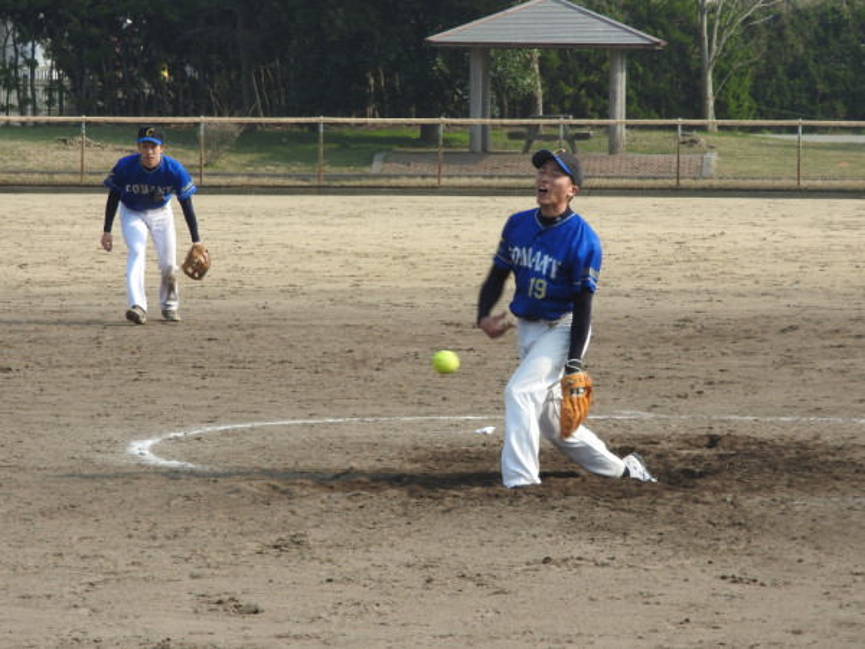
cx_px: 432
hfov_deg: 11.0
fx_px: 4498
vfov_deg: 8.2
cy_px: 324
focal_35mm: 180
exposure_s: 1/320
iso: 100
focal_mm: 32.2
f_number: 5.3
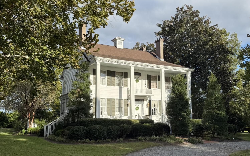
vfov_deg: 37.1
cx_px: 125
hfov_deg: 56.7
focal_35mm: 34
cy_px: 93
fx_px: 232
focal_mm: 6.76
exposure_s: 1/2907
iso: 80
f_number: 1.78
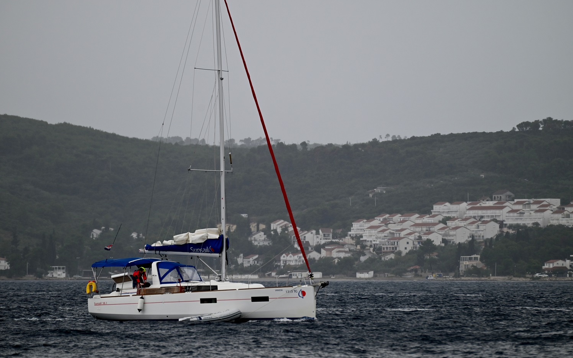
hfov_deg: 8.5
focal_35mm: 246
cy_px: 185
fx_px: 3841
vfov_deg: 5.3
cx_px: 287
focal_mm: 240
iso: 400
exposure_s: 1/500
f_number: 5.6
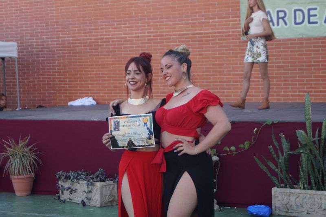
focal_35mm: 82
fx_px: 746
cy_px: 108
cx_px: 163
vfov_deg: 16.5
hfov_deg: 24.6
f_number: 5.6
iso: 200
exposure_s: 1/160
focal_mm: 55
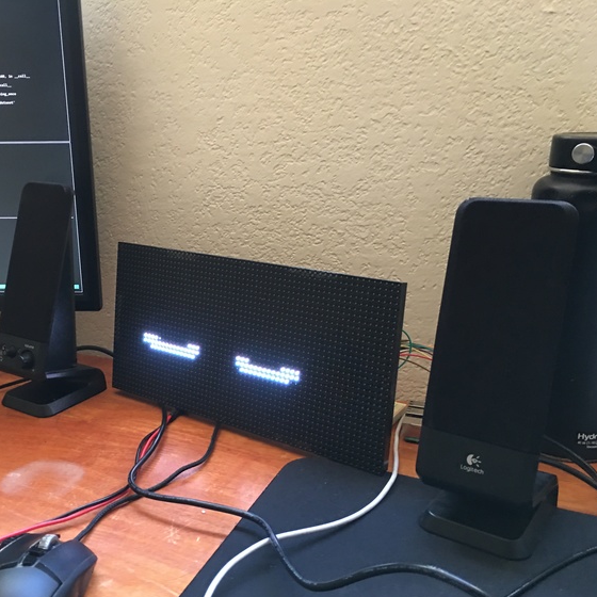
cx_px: 217
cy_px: 303
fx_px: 683
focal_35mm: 35
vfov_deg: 47.2
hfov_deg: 46.7
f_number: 2.2
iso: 50
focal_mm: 4.15
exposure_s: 1/4
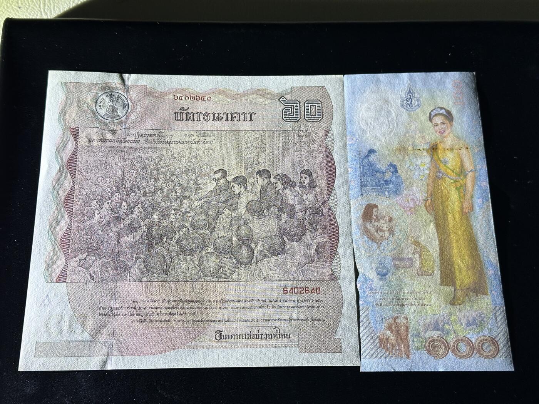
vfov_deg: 30.3
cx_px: 270
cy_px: 202
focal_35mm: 48
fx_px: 747
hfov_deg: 39.7
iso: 64
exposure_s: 1/50
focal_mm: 6.86
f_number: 1.78
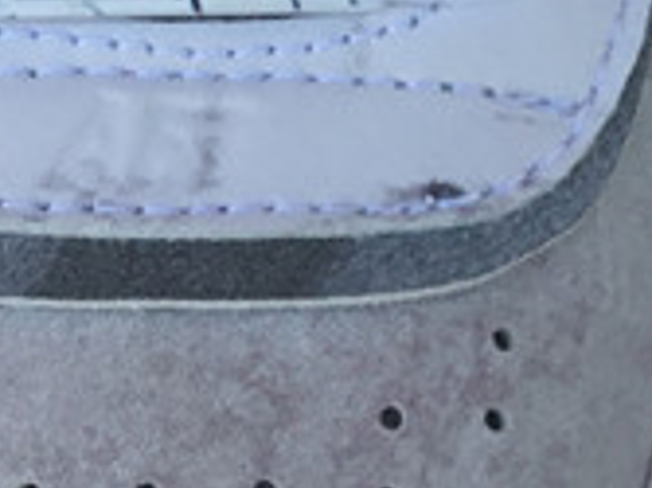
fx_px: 3143
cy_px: 306
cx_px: 839
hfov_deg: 11.5
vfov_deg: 8.9
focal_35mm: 167
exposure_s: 1/187
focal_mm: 3.3
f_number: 2.4
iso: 25
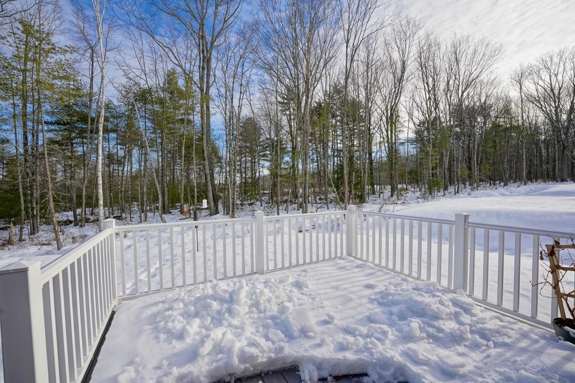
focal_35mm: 14
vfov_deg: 81.2
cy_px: 192
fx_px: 224
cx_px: 288
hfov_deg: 104.3
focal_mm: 14
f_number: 8
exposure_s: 1/1600
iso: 800
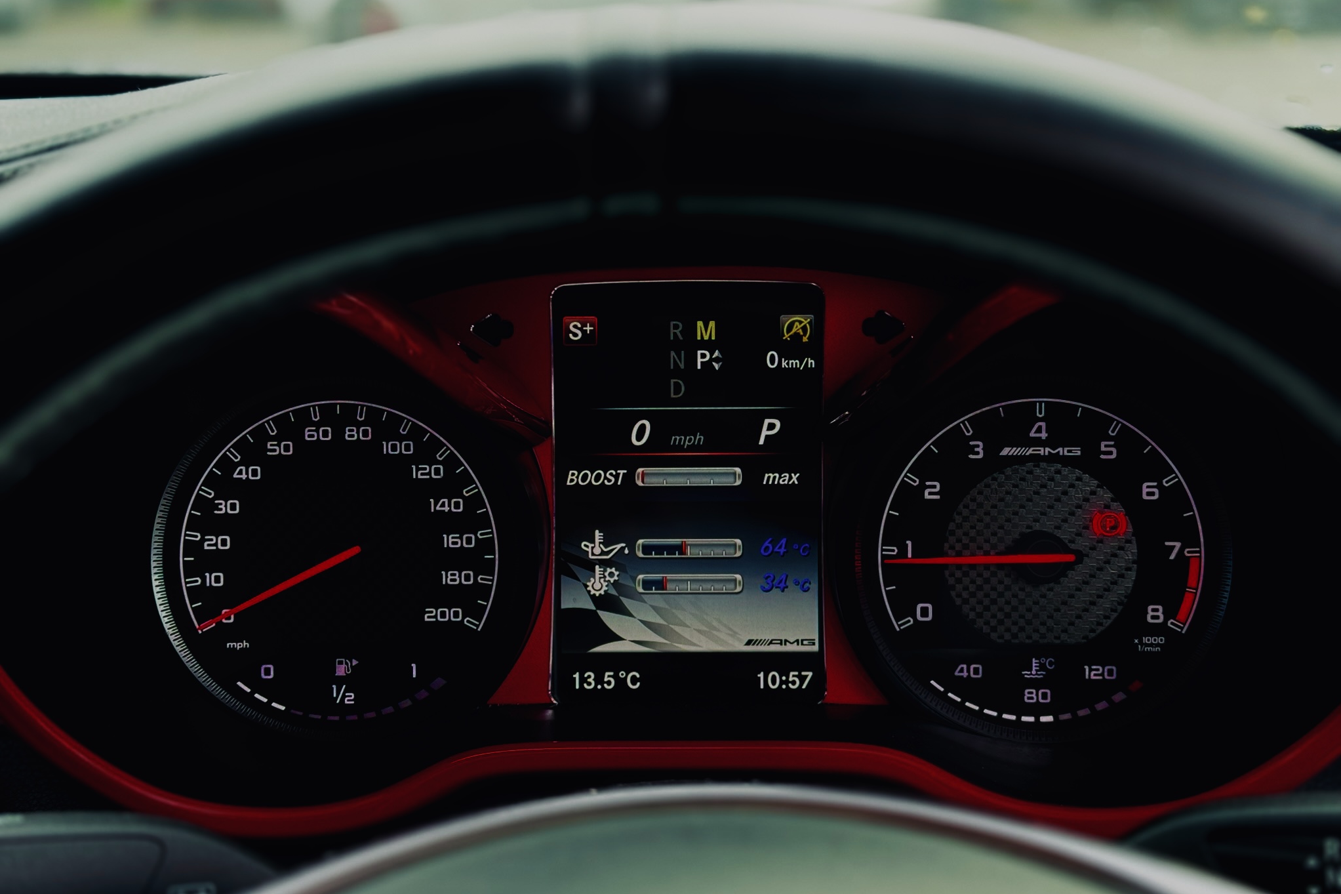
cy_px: 485
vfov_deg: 27.0
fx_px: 1862
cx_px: 671
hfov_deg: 39.6
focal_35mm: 50
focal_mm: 6.86
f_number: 1.78
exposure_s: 1/54
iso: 125
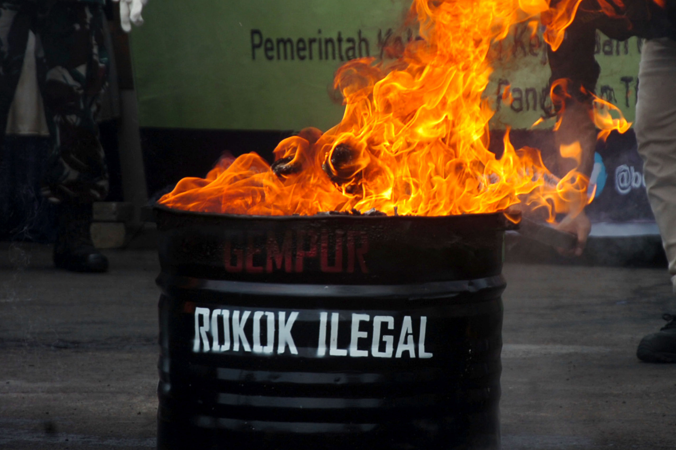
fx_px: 4144
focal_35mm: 221
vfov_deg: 6.2
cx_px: 419
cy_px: 174
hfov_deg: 9.3
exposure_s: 1/800
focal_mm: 105
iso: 200
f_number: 5.6
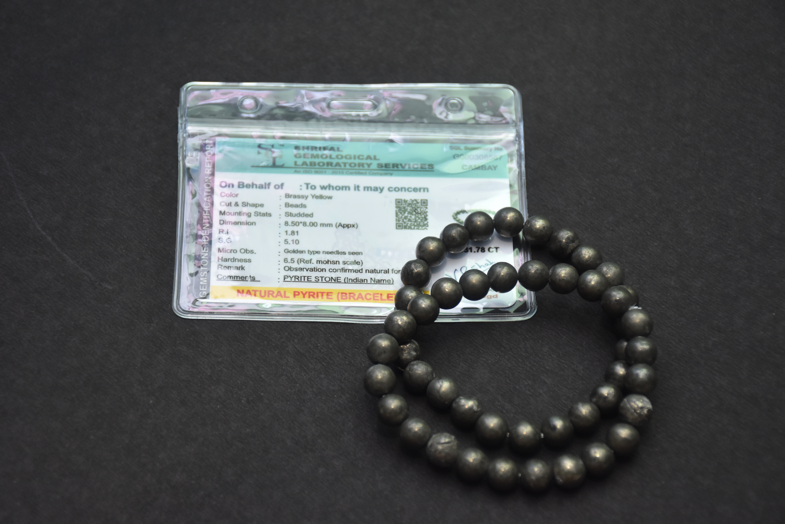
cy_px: 262
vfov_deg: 15.2
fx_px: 1962
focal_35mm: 90
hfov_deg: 22.6
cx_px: 392
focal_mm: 60
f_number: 5.6
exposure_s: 1/125
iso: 800
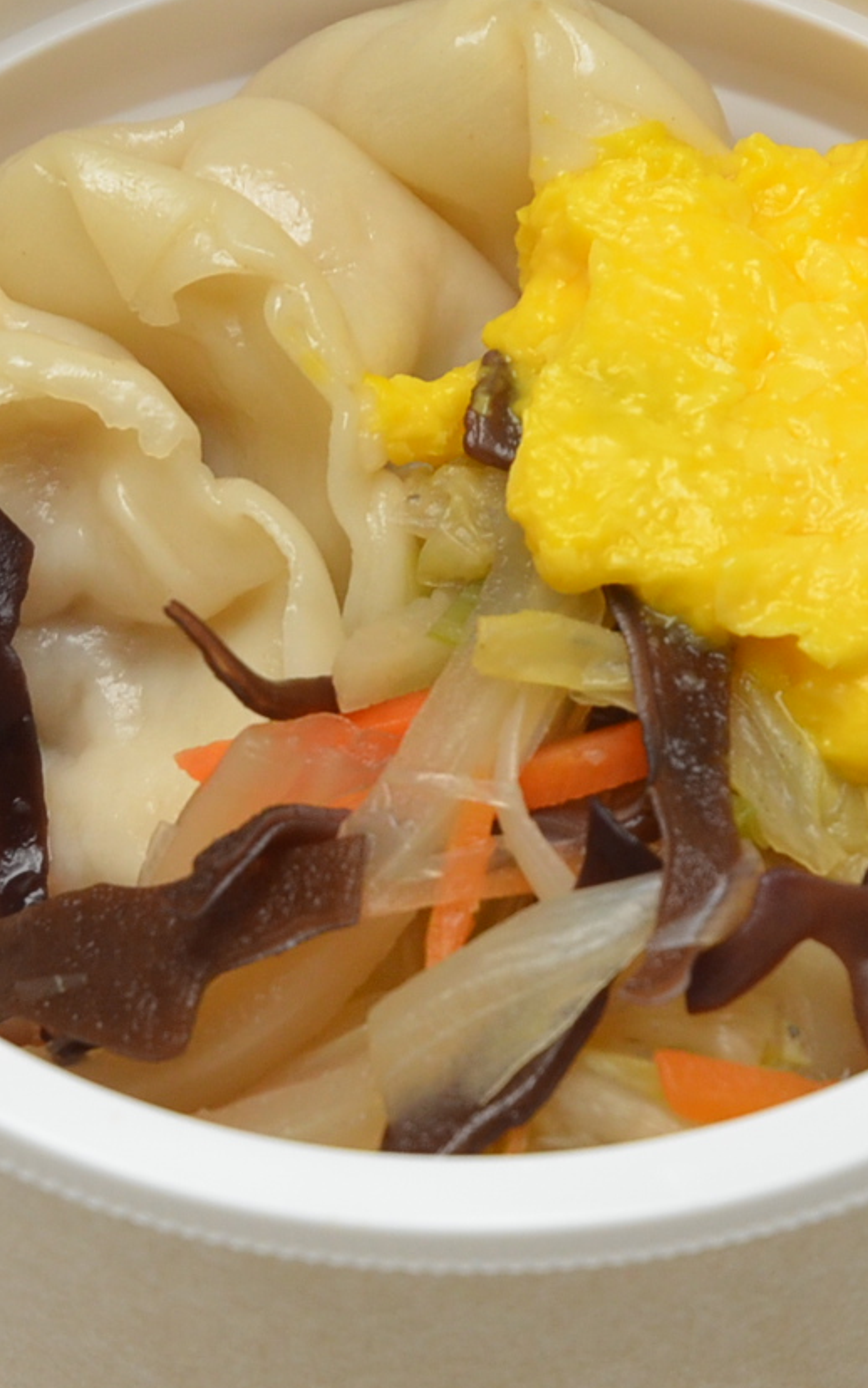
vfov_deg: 8.9
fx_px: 8926
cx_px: 496
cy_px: 729
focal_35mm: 236
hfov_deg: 5.6
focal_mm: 52
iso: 500
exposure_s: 1/60
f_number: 5.6
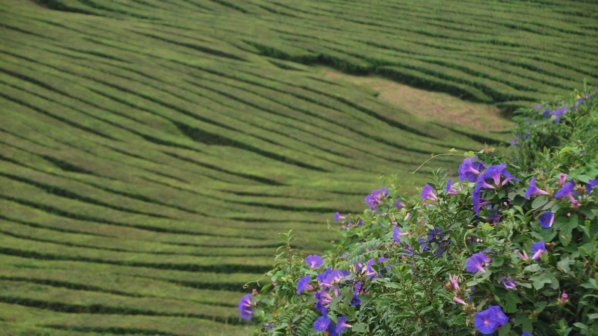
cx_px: 299
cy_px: 188
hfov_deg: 14.8
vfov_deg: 8.4
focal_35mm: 145
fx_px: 2299
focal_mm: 92
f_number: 5.6
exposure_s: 1/250
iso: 200
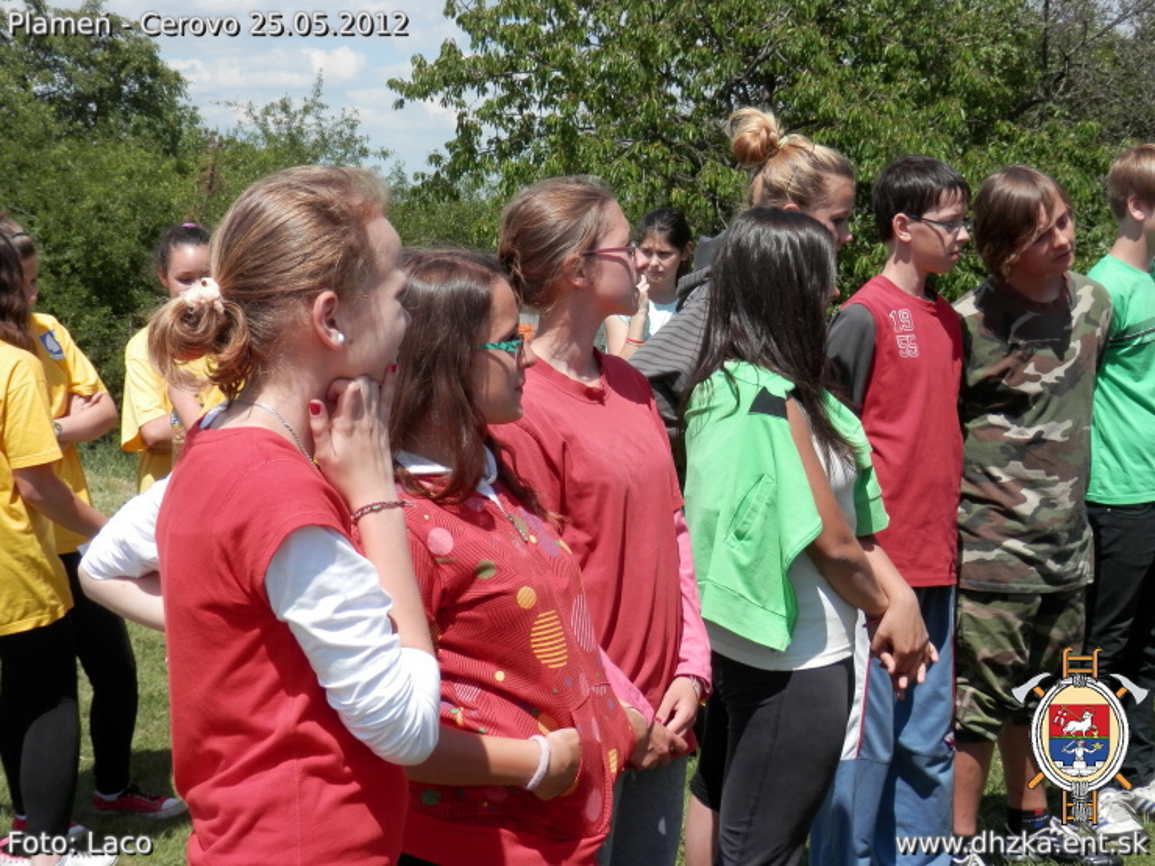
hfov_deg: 32.2
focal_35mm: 60
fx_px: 2002
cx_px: 578
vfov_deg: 24.4
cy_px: 433
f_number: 4.2
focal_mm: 10.8
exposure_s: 1/640
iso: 80
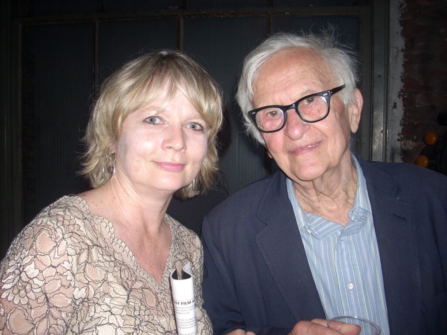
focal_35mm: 37
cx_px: 224
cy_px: 168
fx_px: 478
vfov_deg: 38.7
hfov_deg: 50.1
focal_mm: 6.2
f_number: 2.8
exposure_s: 1/60
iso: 64
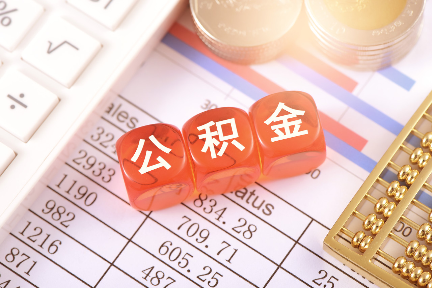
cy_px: 144
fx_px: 1260
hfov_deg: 19.5
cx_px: 216
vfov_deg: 13.0
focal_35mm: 105
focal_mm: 105
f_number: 13
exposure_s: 1/160
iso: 200
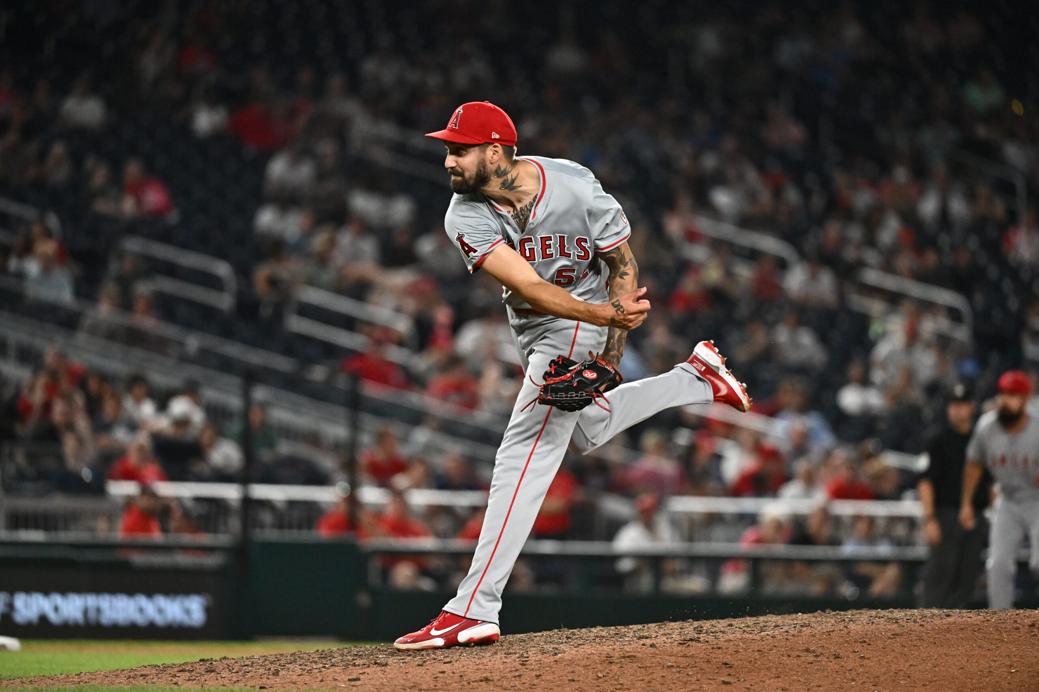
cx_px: 520
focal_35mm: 350
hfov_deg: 5.9
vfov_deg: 3.9
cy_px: 346
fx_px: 10101
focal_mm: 350
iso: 8000
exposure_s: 1/2500
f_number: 4
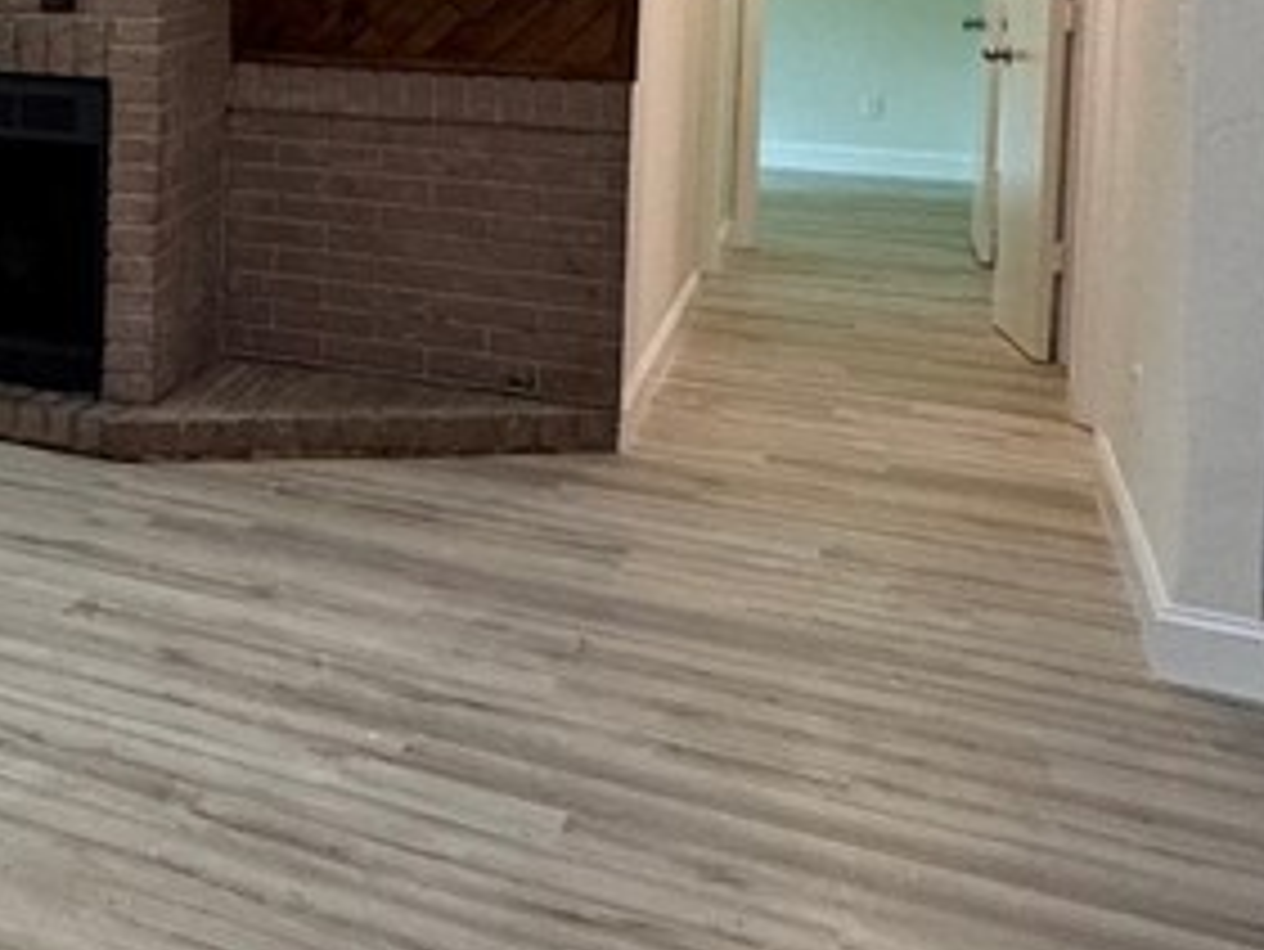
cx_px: -657
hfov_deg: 26.5
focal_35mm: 51
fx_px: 1863
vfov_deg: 27.0
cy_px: 5
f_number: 2.2
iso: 160
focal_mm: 2.22
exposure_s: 1/120
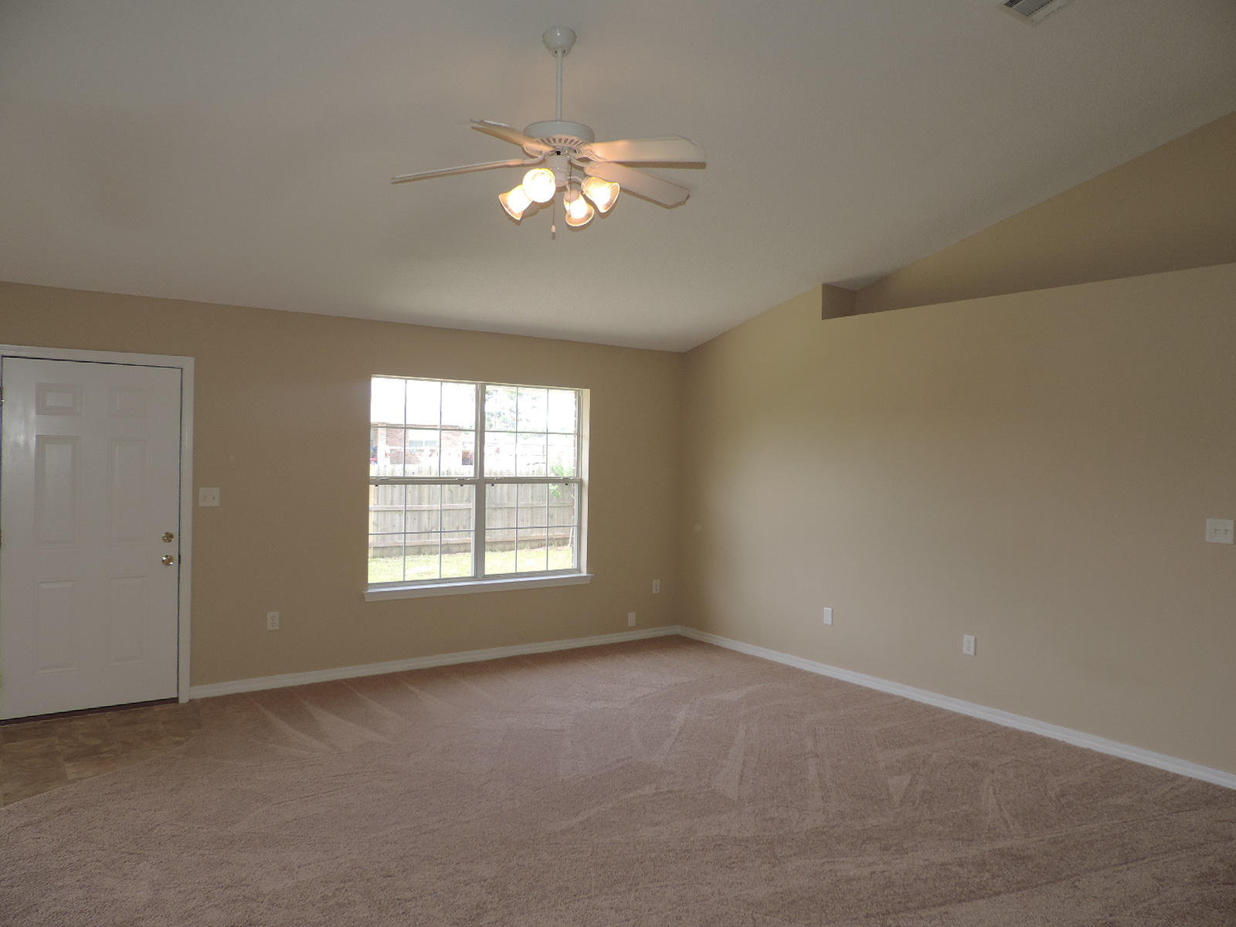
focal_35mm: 24
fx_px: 857
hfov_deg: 71.6
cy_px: 464
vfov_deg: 56.8
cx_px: 618
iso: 80
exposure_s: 1/80
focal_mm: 4.3
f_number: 3
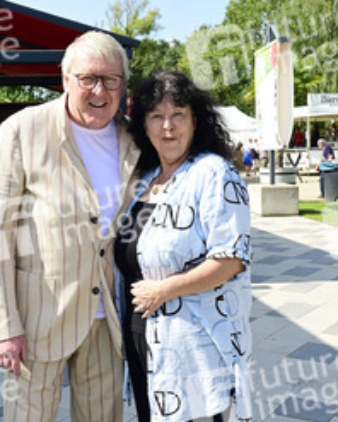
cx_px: 118
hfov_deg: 31.4
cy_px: 306
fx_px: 596
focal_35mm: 48
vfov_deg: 38.1
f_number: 9
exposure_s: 1/200
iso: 160
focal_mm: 31.5
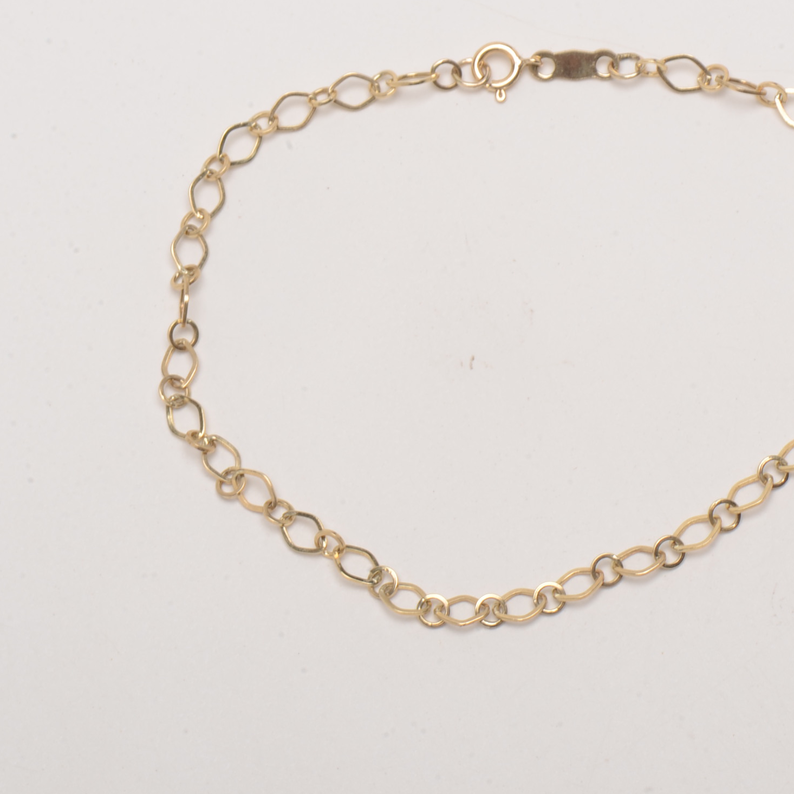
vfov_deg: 9.6
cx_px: 619
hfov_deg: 9.6
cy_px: 362
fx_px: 4716
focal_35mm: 182
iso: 100
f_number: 25
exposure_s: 1/160
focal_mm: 85
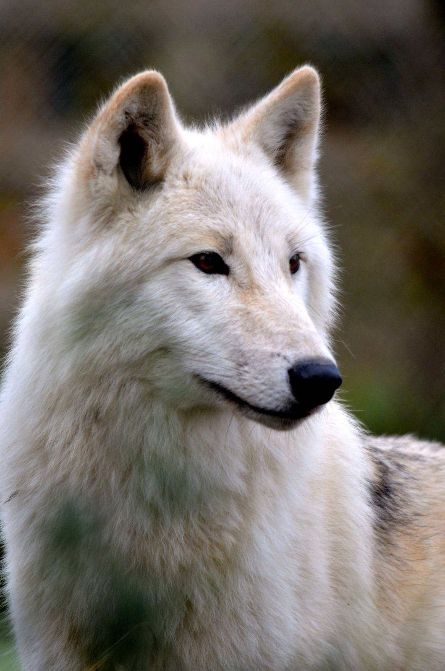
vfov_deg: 2.8
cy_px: 336
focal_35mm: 750
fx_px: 13966
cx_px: 222
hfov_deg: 1.8
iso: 800
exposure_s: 1/500
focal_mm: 500
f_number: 6.3
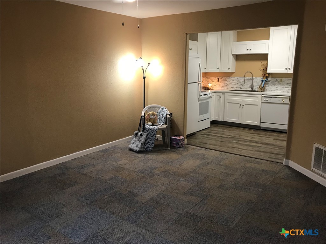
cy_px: 122
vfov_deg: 49.7
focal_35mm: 28
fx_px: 264
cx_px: 163
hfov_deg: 63.4
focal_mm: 3.99
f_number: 1.8
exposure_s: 1/24
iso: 40
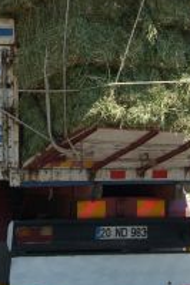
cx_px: -23
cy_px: -45
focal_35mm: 332
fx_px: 2633
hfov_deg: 4.1
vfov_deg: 6.2
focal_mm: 55
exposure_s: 1/250
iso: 200
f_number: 8
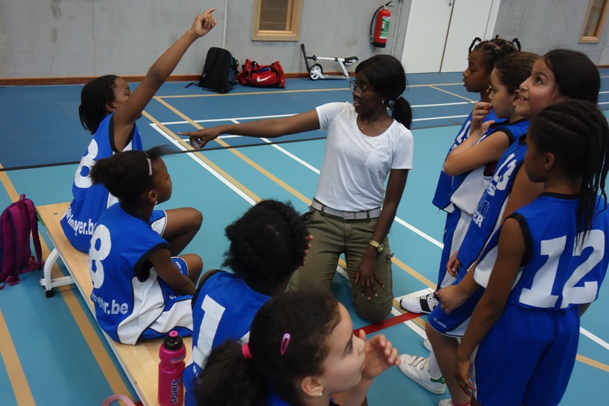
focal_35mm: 35
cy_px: 203
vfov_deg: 37.9
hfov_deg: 54.4
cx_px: 304
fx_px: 592
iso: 640
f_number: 2.8
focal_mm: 13.09
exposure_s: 1/160
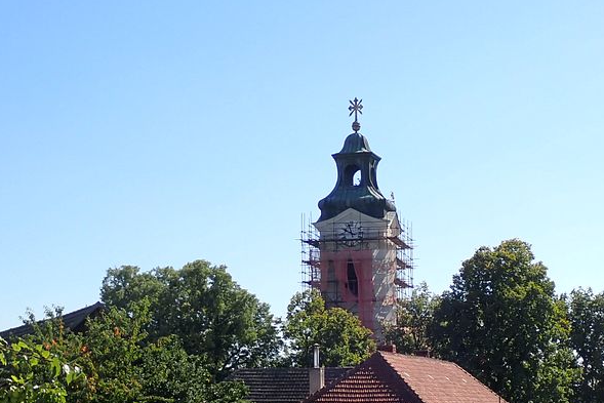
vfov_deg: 16.3
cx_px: 392
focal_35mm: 83
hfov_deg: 24.4
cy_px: 358
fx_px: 1393
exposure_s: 1/640
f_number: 4.5
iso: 100
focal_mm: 8.4
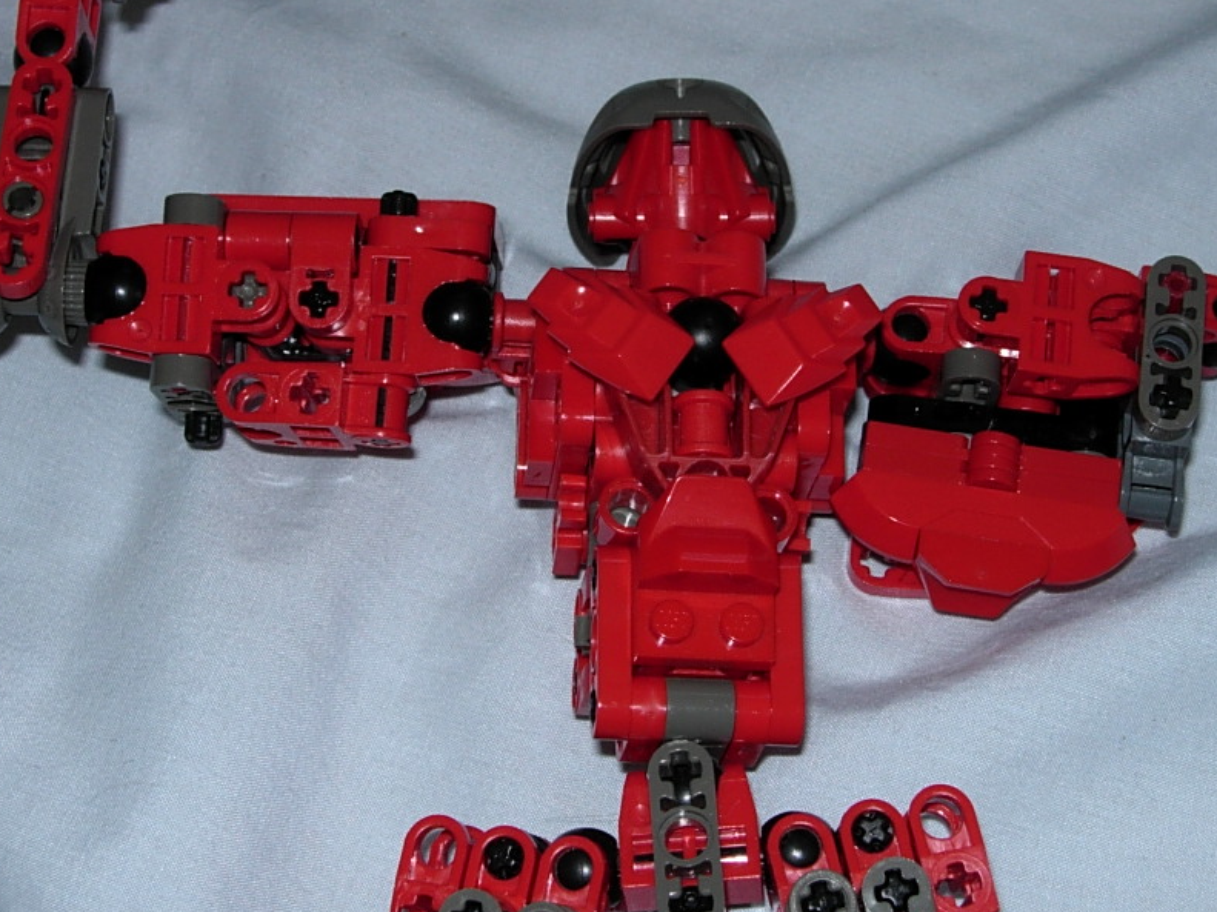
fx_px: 2777
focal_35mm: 79
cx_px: 666
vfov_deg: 18.6
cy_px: 378
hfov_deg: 24.7
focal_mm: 12.7
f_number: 5.9
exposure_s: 1/64
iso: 79
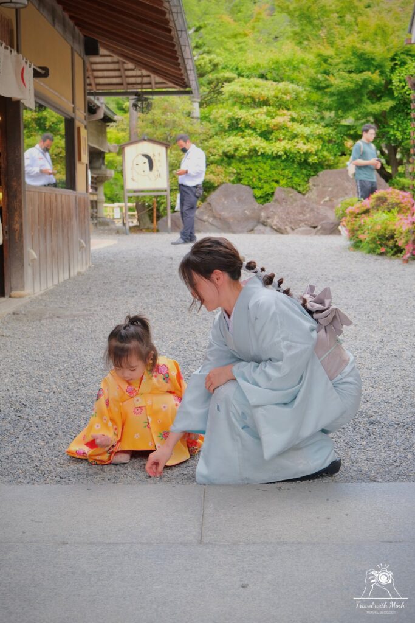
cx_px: 208
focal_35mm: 51
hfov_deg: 26.5
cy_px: 312
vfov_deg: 38.9
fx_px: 882
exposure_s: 1/100
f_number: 4
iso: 400
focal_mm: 34.2
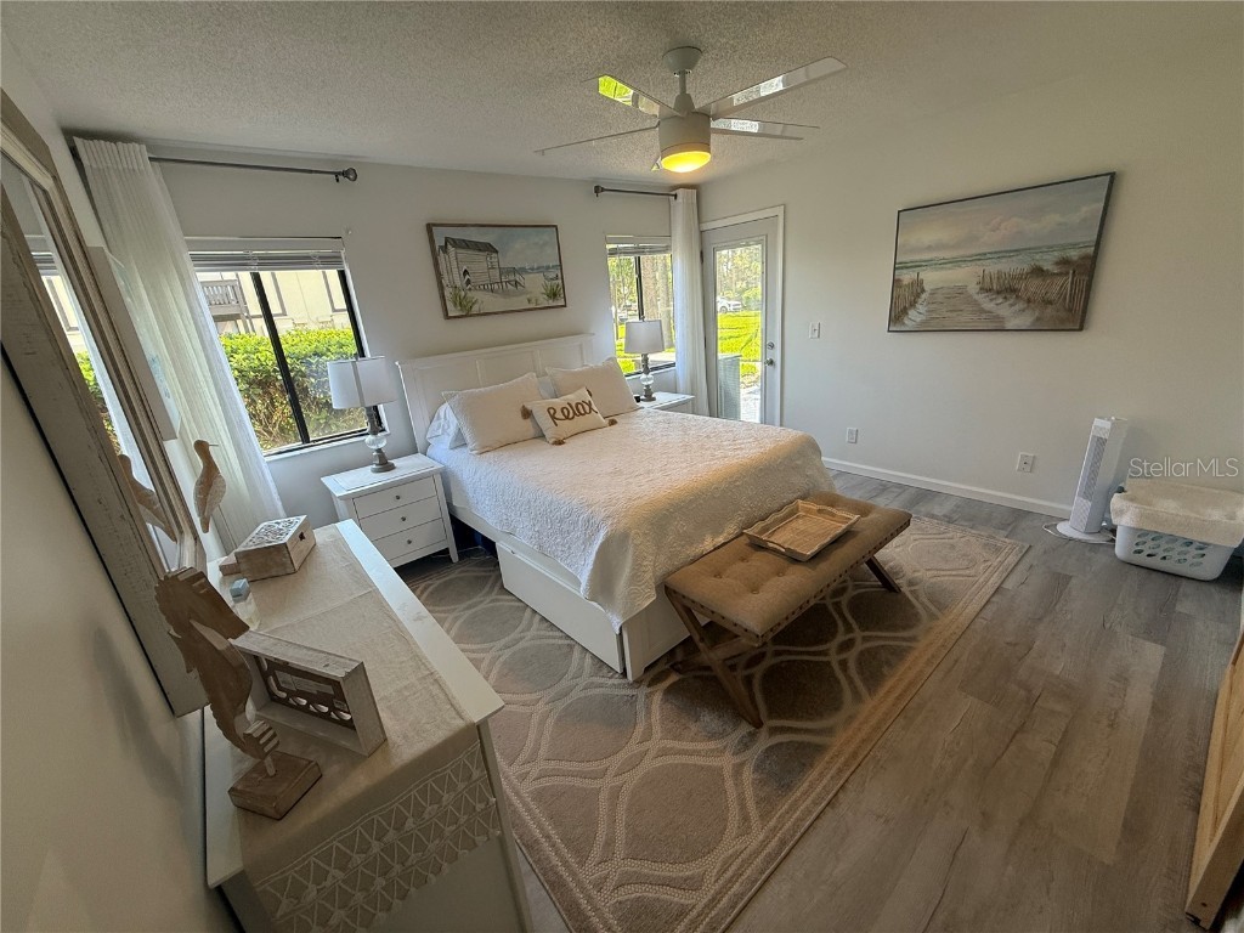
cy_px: 466
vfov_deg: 85.7
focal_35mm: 14
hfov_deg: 102.1
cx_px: 622
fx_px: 503
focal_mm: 2.22
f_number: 2.2
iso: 80
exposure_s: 1/120
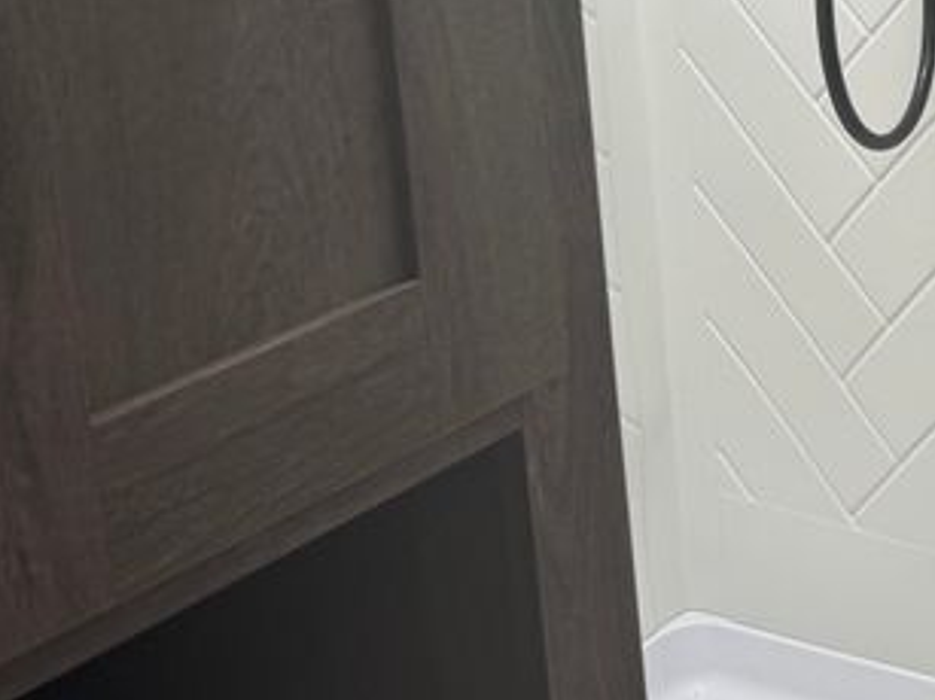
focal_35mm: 80
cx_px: 1474
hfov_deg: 20.3
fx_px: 2160
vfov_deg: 17.3
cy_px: -219
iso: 64
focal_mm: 6.76
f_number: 1.78
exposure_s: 1/186
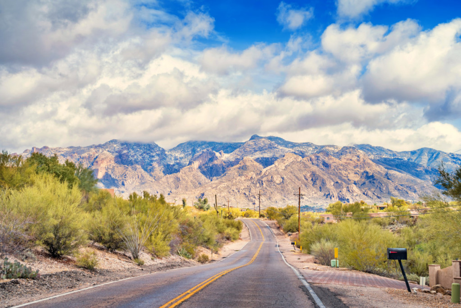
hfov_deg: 42.7
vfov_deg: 29.3
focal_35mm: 46
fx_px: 589
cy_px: 154
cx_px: 230
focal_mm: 30
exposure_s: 1/200
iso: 100
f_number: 8
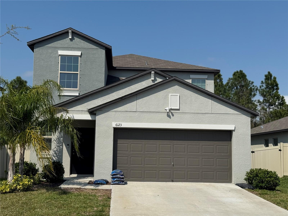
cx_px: 144
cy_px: 108
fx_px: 399
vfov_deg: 30.3
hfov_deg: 39.7
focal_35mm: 48
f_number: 1.78
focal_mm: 6.76
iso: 64
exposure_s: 1/7937
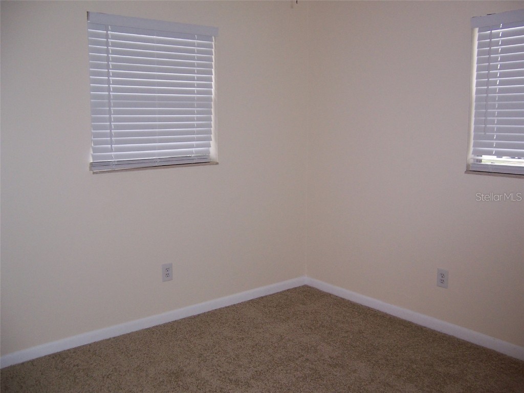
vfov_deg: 42.9
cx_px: 262
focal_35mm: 33
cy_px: 196
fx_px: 500
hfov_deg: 55.4
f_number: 2.8
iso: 140
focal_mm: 5.5
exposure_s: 1/60
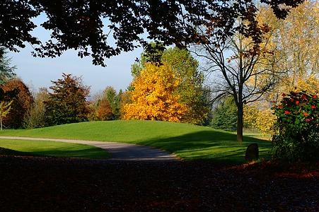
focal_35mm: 84
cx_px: 144
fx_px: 744
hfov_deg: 24.2
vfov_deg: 16.2
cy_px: 85
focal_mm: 42
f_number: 6.7
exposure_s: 1/180
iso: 100
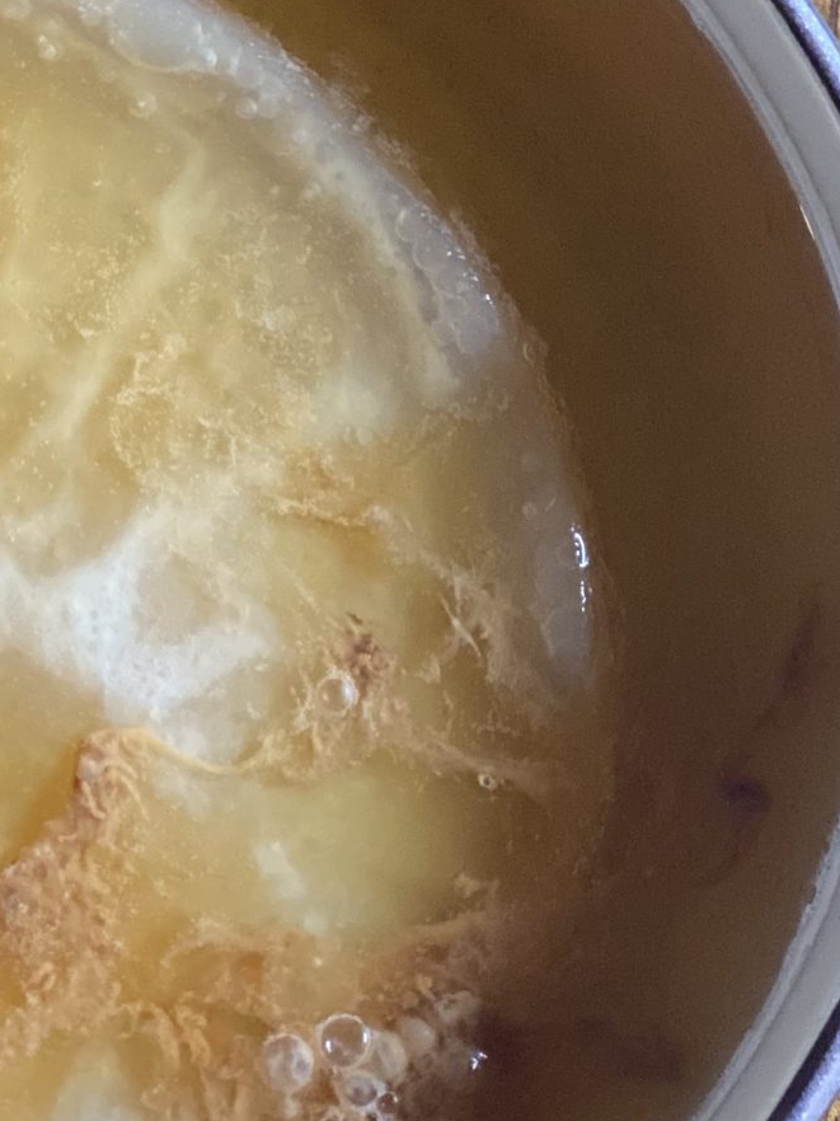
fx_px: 4888
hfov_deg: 9.7
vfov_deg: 12.9
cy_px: 47
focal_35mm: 151
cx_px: -74
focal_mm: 6
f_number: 2
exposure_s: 1/40
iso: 320
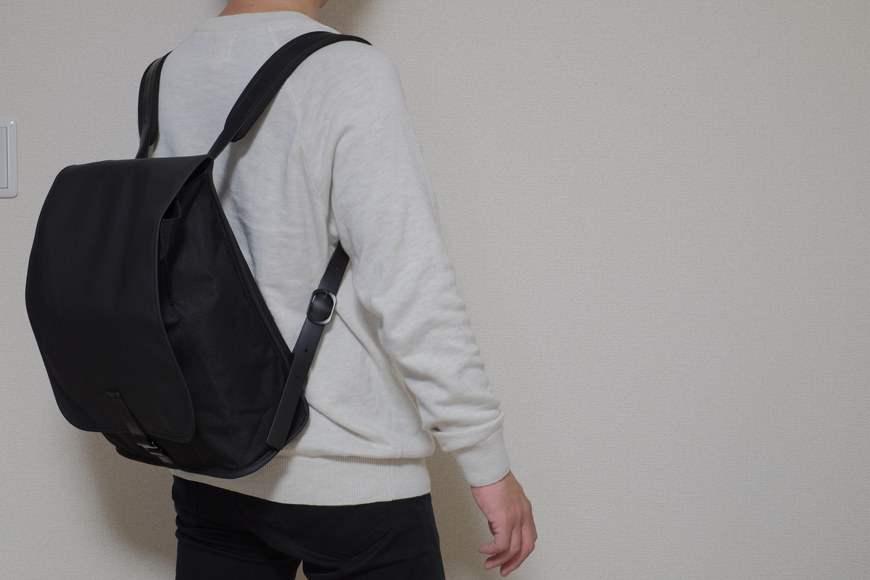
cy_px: 290
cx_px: 435
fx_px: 1281
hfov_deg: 37.5
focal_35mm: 53
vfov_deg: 25.5
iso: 400
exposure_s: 1/1.9
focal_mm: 35
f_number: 8
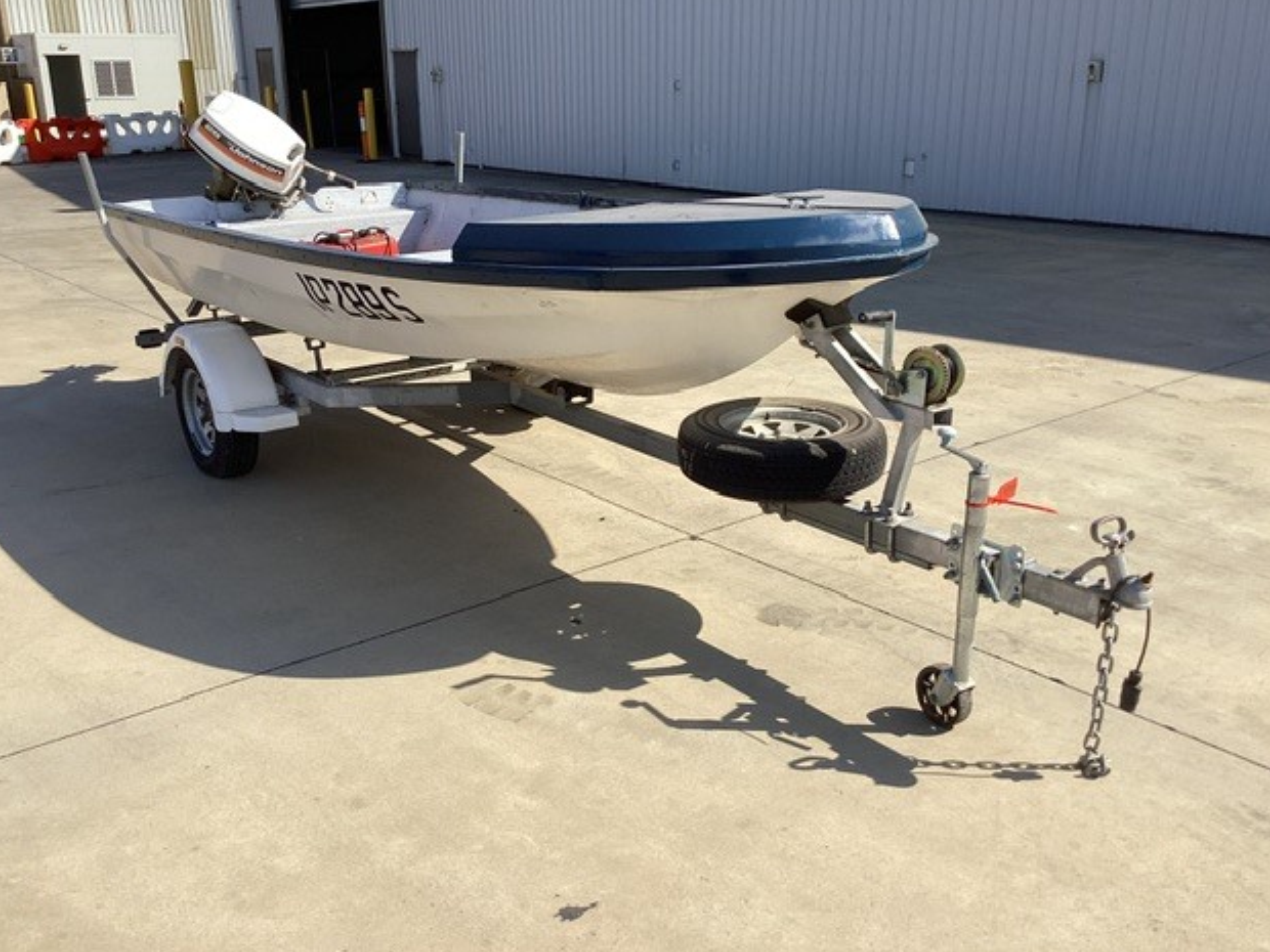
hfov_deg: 56.8
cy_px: 479
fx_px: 1174
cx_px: 633
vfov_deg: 44.2
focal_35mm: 32
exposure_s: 1/1274
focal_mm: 3.3
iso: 25
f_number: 2.4
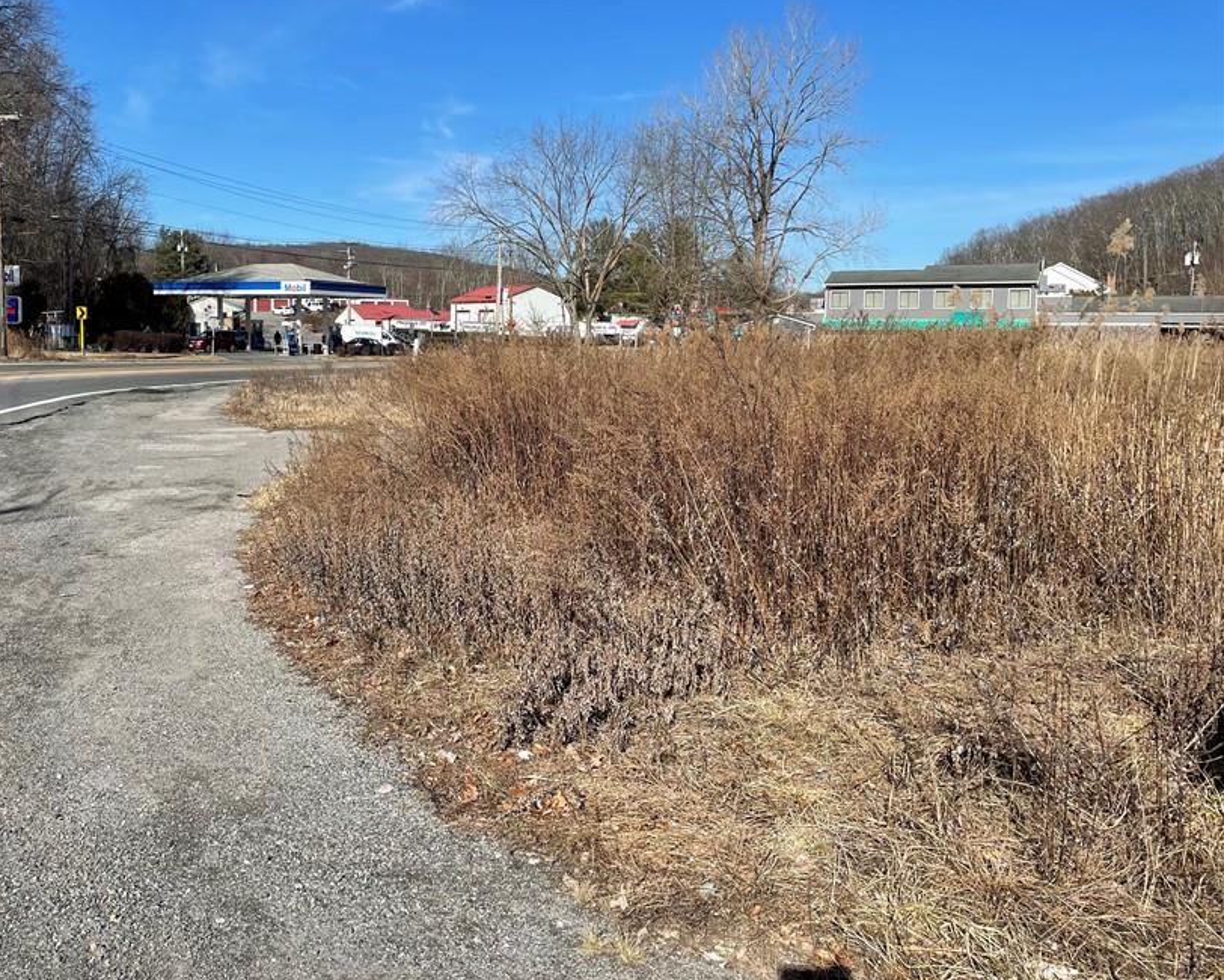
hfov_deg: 55.0
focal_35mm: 32
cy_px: 428
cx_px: 454
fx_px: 1160
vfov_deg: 45.7
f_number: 1.6
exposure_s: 1/3731
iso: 32
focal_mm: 4.2
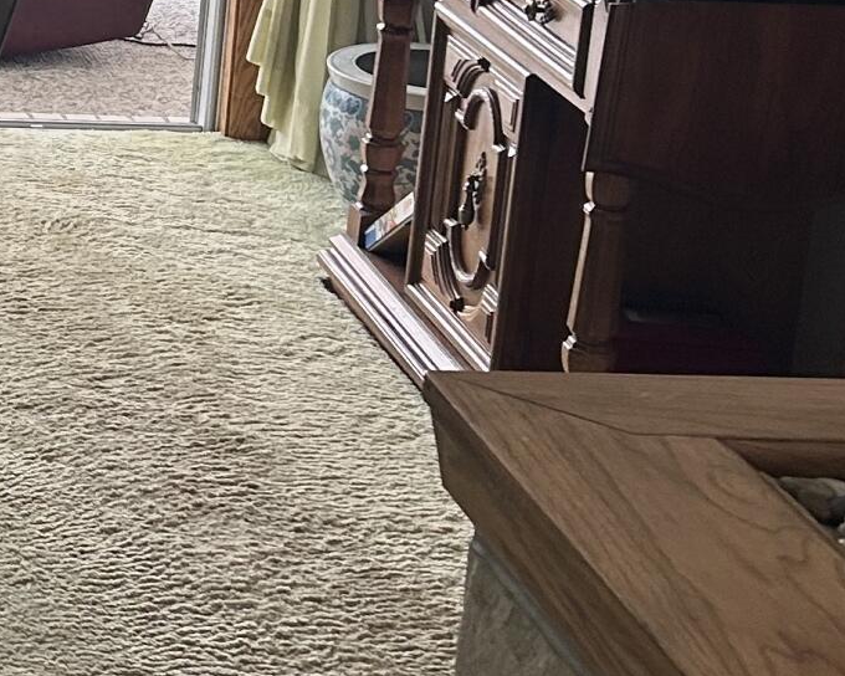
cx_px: -569
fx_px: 2801
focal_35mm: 112
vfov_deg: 13.5
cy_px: -71
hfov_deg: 15.3
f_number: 1.5
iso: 125
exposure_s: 1/121
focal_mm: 5.7
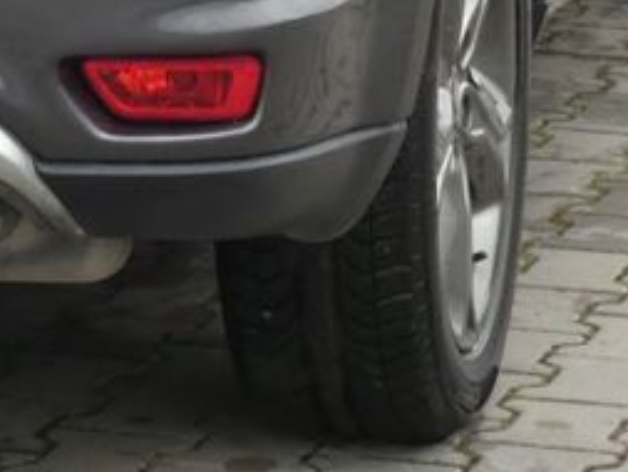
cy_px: -422
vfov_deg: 4.9
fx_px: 5427
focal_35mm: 299
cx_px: -283
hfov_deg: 6.5
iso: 320
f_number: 5.6
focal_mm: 13.3
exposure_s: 1/80
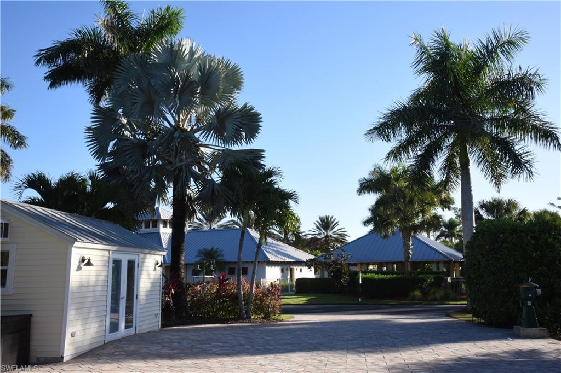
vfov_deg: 37.8
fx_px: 545
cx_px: 280
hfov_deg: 54.4
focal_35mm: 35
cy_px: 186
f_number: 22
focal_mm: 35
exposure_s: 1/200
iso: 1250
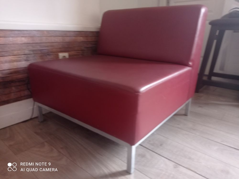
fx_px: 193
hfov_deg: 63.5
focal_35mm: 28
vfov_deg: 49.7
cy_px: 90
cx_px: 120
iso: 466
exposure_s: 1/33.3
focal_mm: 4.74
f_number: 1.79
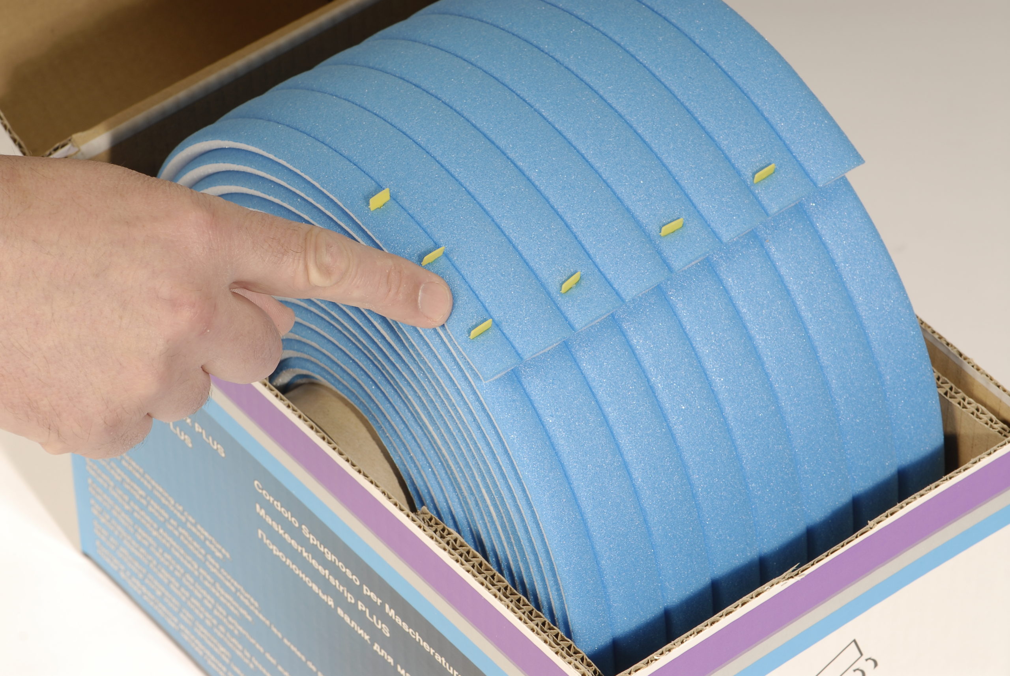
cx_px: 505
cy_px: 338
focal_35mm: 158
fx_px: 4424
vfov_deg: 8.7
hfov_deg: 13.0
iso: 100
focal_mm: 105
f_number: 11
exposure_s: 1/125
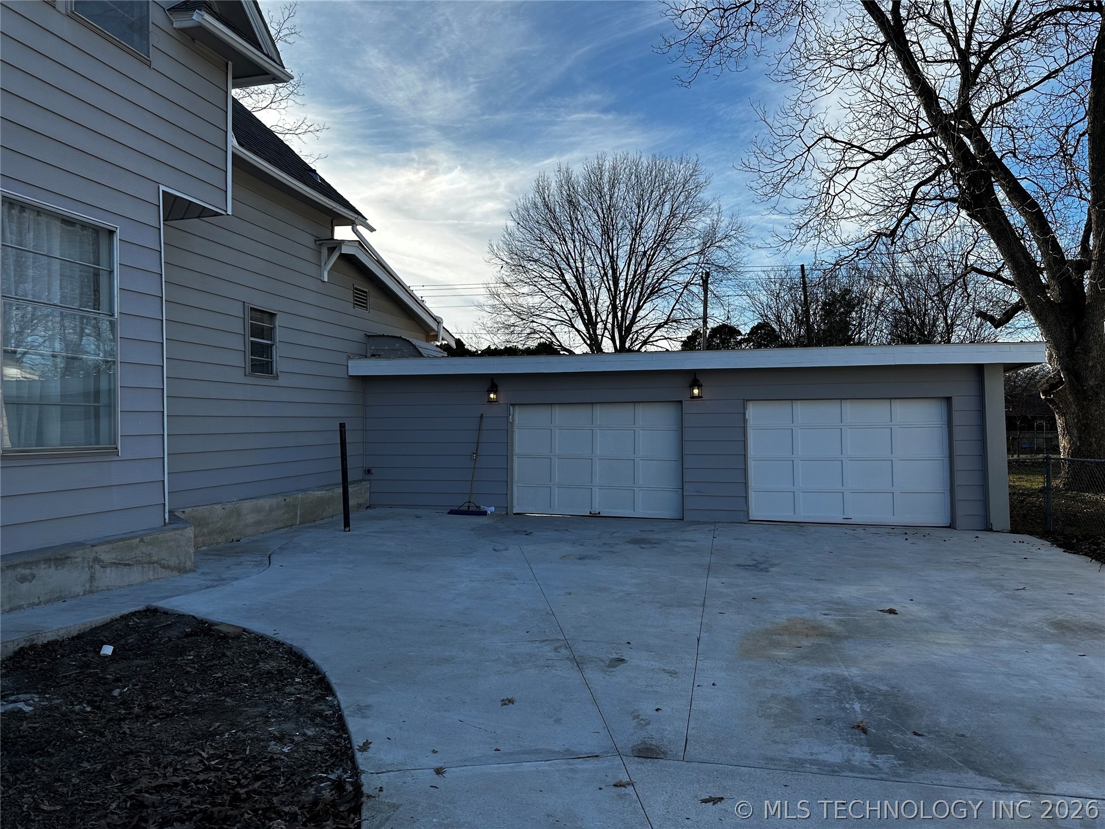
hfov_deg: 71.6
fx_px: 766
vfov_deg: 56.8
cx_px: 552
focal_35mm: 24
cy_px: 414
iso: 80
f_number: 1.78
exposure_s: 1/3058
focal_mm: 6.86
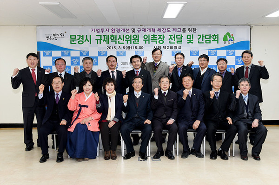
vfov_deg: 42.3
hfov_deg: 60.3
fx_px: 240
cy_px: 92
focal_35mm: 31
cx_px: 140
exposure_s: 1/125
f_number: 4.5
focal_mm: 31
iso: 800
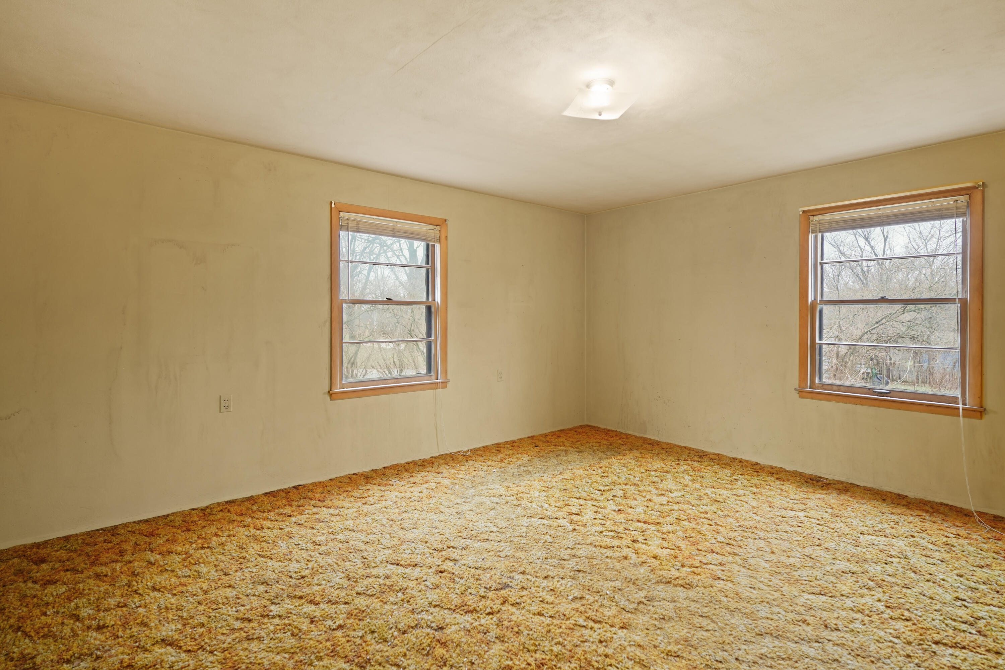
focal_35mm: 17
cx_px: 502
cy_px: 335
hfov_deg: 93.3
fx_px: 475
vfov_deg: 70.4
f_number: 2.8
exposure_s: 1/8
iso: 400
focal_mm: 17
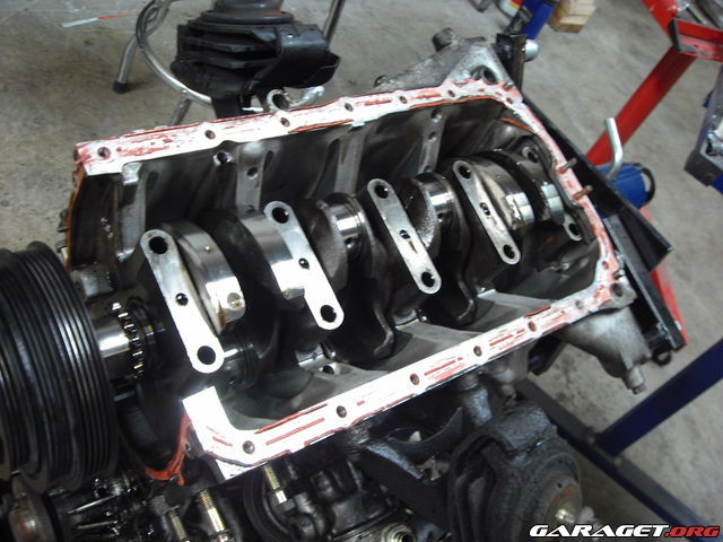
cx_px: 362
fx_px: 773
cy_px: 271
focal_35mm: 37
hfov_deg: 50.1
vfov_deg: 38.7
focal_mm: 6.2
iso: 100
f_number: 2.7
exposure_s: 1/25
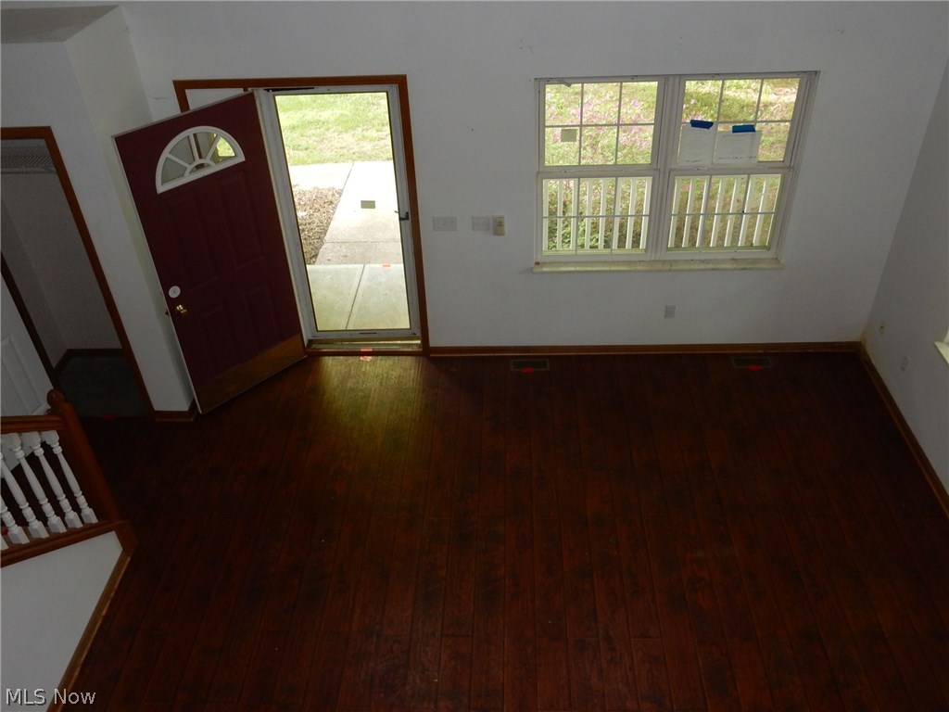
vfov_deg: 46.8
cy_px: 356
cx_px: 474
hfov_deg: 60.0
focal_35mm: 30
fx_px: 822
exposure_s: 1/30
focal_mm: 5.4
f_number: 4
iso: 220
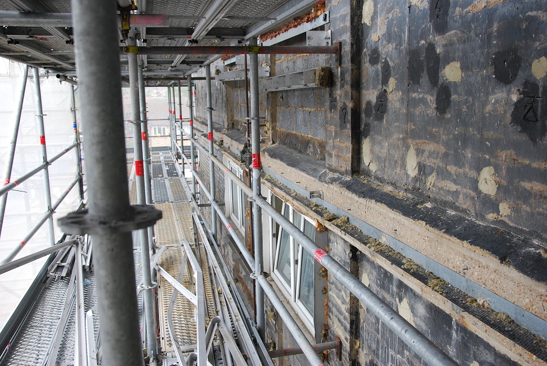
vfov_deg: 37.0
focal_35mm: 36
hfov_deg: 53.1
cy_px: 183
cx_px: 274
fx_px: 548
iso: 200
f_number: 5.6
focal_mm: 24
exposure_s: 1/125
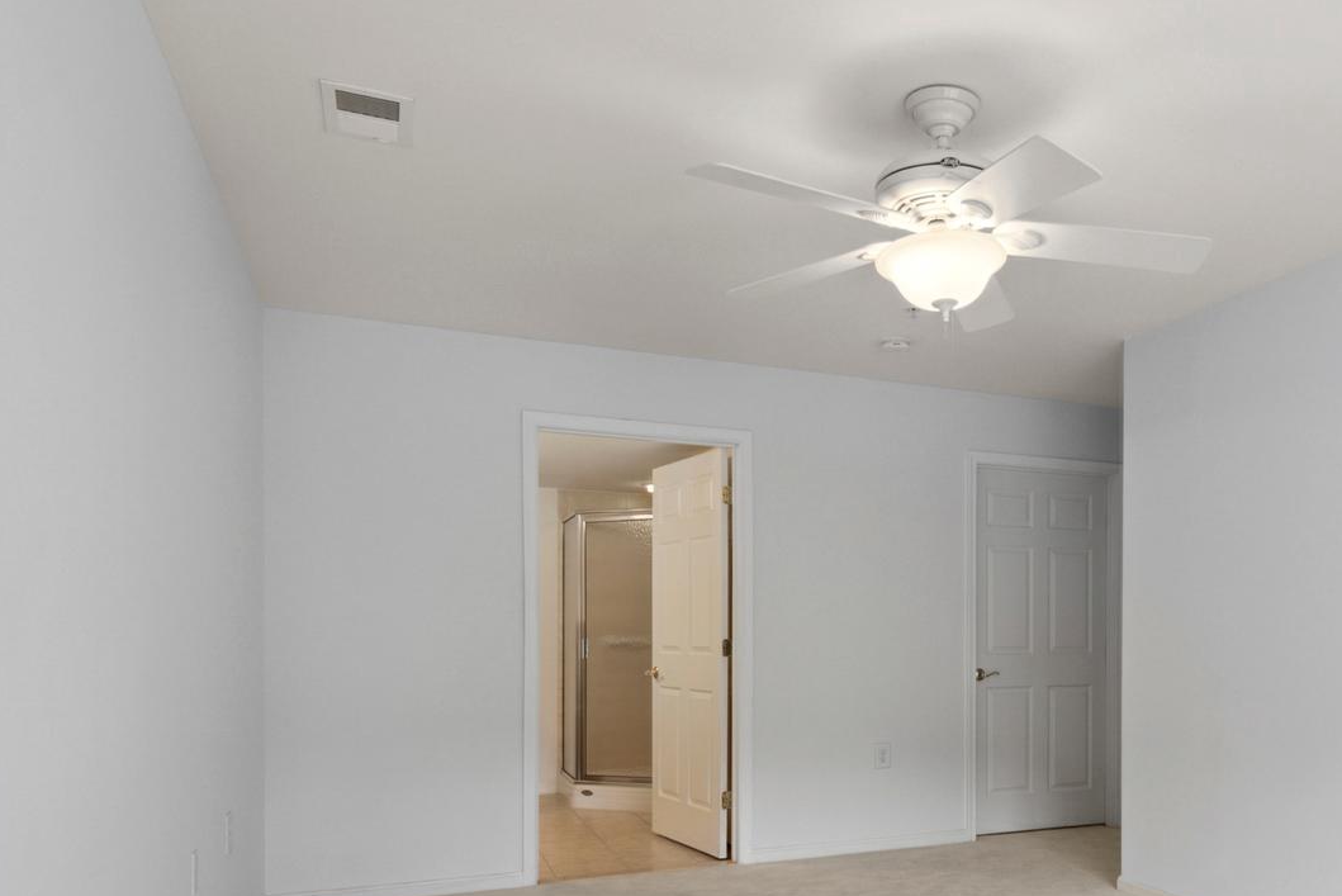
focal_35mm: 29
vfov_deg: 43.9
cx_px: 940
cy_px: 641
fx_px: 1081
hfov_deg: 61.4
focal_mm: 15
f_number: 8
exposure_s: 1/60
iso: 320
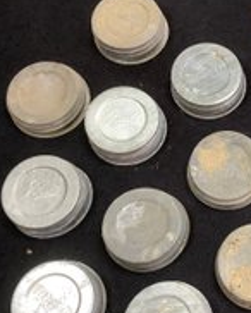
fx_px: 528
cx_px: 288
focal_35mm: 57
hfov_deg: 24.6
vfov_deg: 33.0
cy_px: 171
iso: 100
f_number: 2.4
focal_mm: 3.3
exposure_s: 1/50
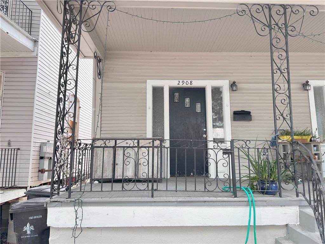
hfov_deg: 71.6
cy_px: 122
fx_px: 225
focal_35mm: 24
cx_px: 162
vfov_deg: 56.8
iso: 80
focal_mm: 6.86
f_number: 1.78
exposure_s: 1/227
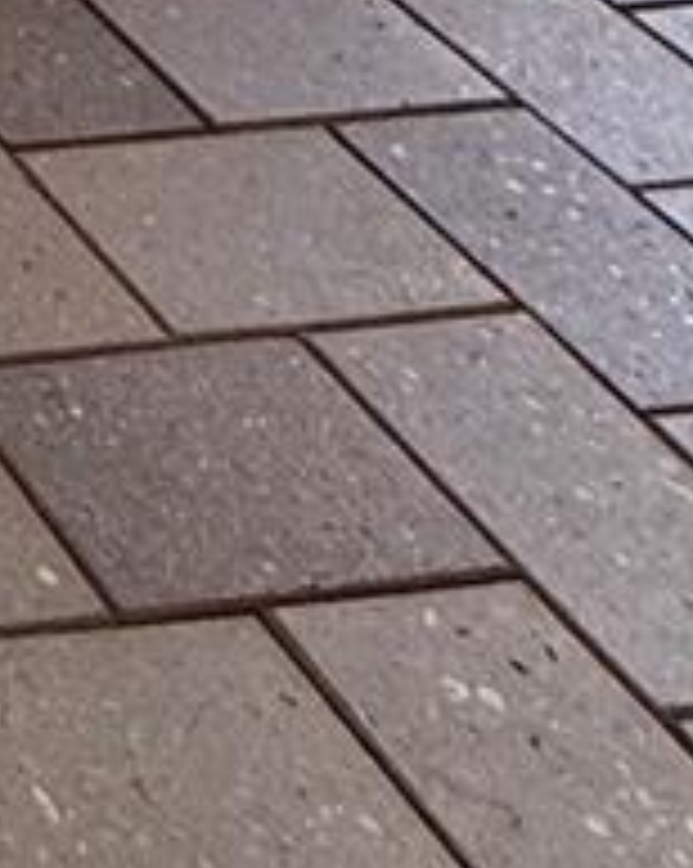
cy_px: -1174
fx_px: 2183
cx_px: -1197
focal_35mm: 85
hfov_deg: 12.1
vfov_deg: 14.8
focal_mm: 2.22
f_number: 2.2
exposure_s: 1/99
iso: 80
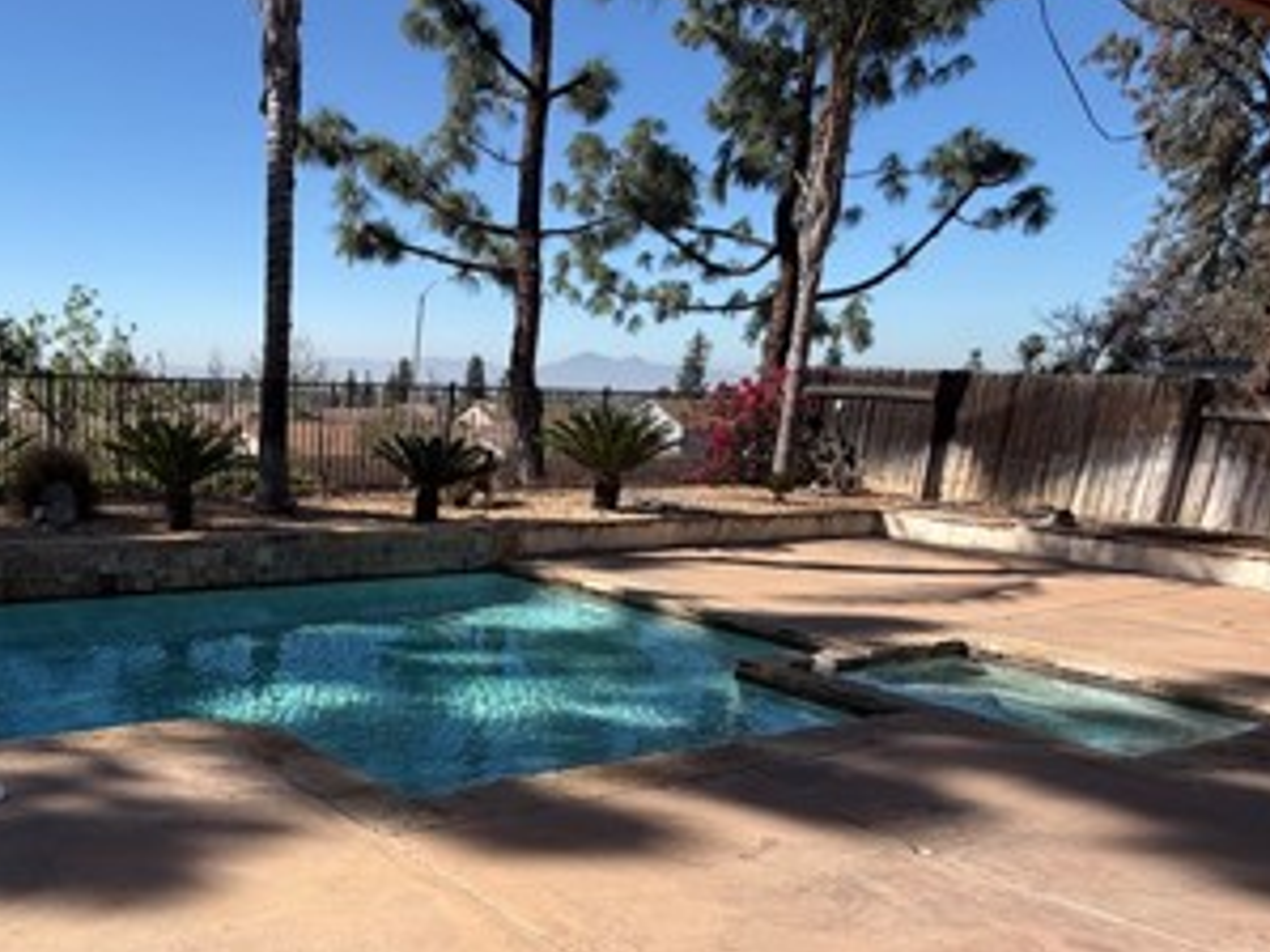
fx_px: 1100
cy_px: 697
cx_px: 229
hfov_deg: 55.2
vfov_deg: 45.4
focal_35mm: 30
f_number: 2.2
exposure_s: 1/955
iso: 20
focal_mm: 2.22
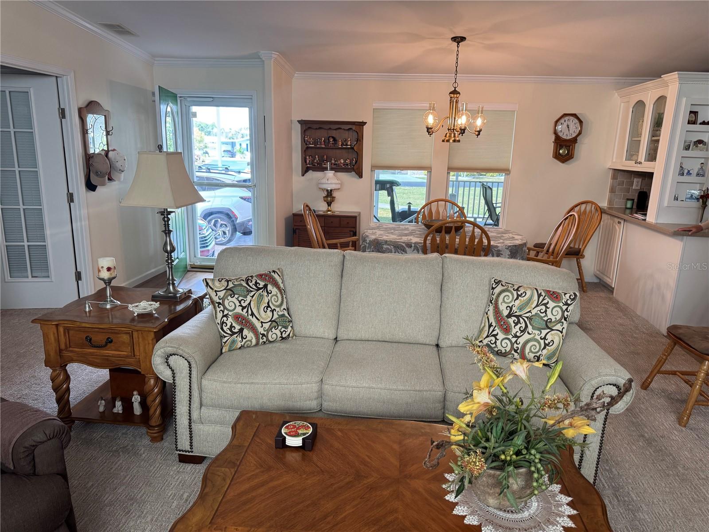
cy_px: 266
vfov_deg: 56.8
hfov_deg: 71.6
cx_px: 354
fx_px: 492
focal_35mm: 24
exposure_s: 1/120
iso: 160
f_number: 1.78
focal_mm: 6.76
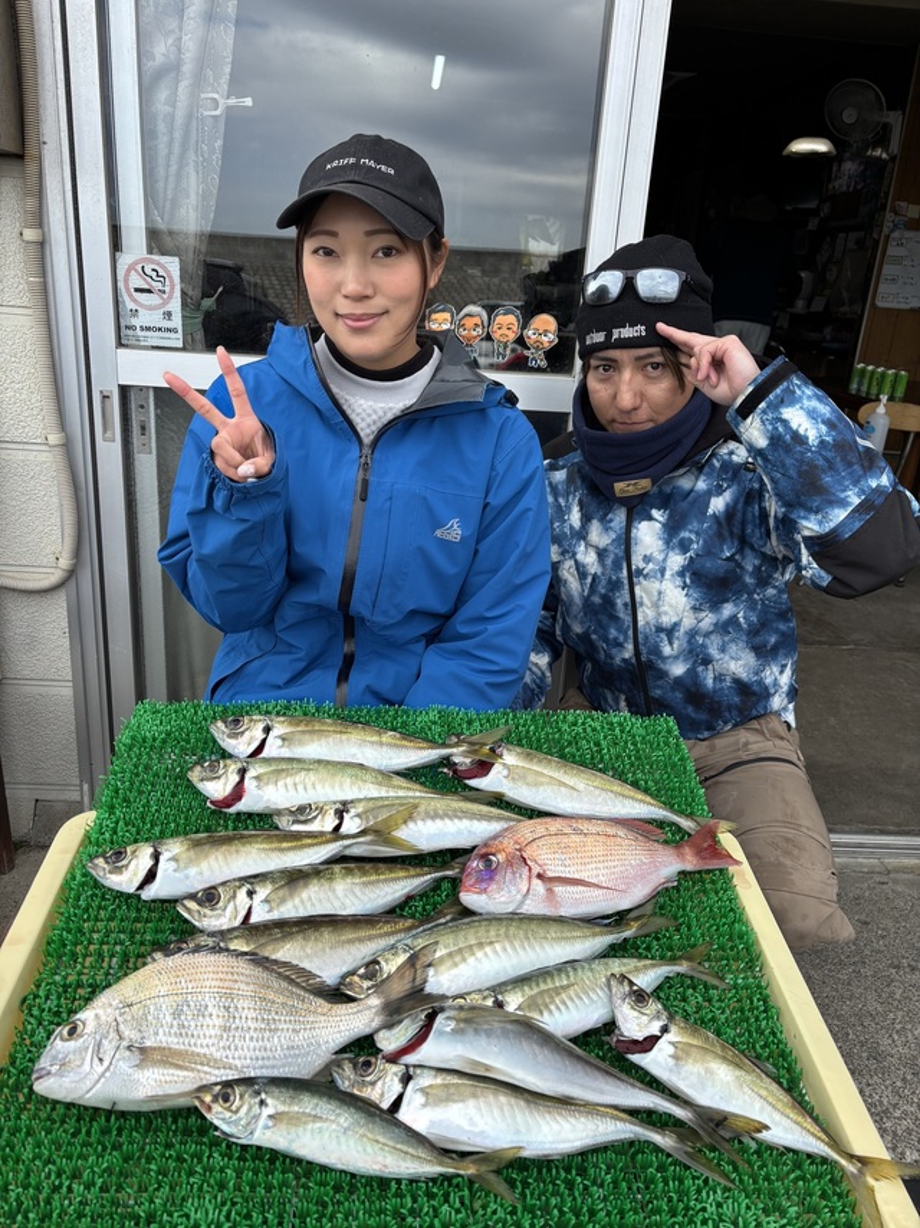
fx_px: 922
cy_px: 614
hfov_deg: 53.0
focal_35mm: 26
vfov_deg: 67.3
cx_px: 460
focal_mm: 5.96
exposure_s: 1/1139
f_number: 1.6
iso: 50
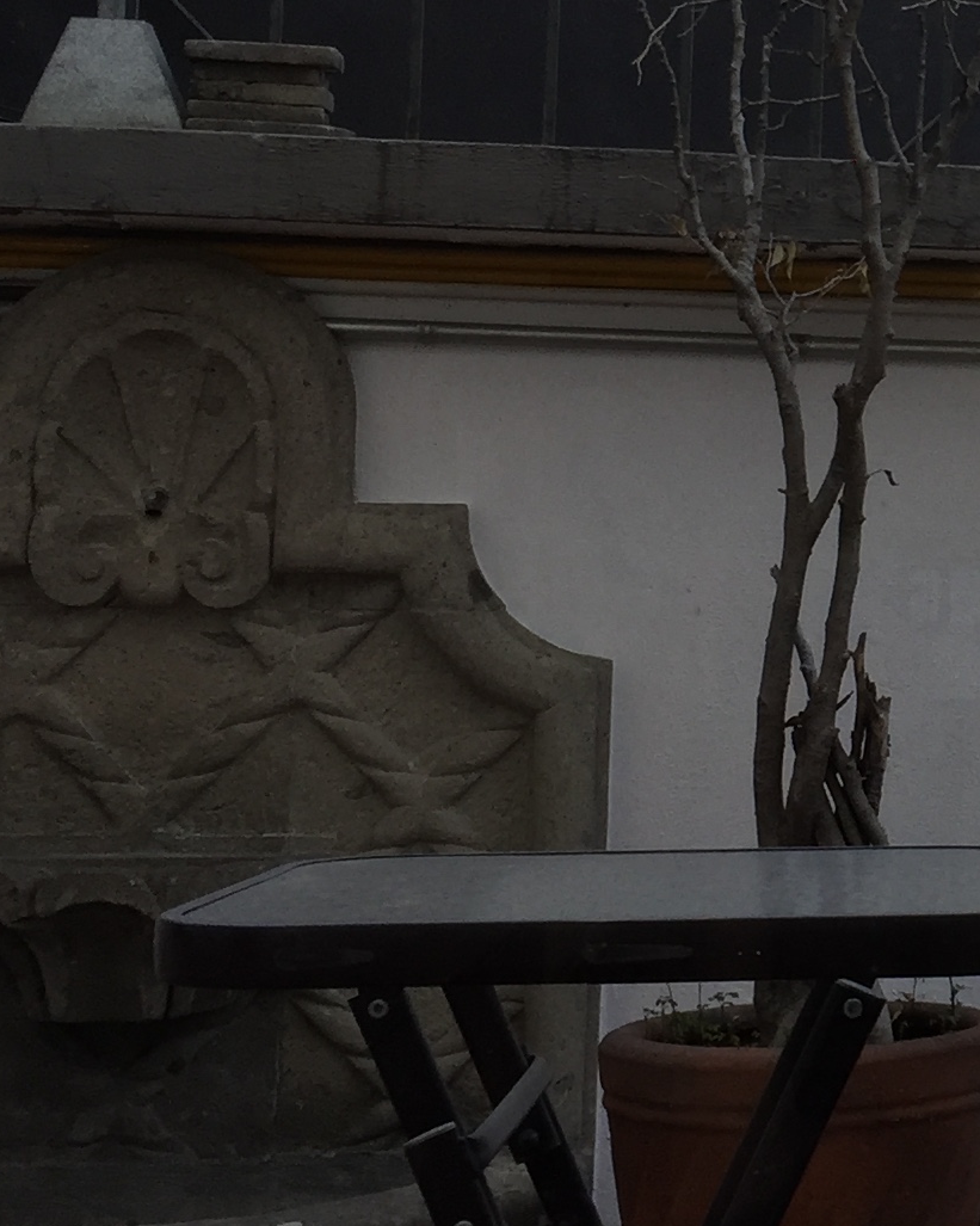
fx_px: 3264
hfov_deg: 16.0
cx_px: 1344
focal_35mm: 90
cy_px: 372
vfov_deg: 21.2
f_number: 2.2
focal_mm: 4.15
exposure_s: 1/391
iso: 32
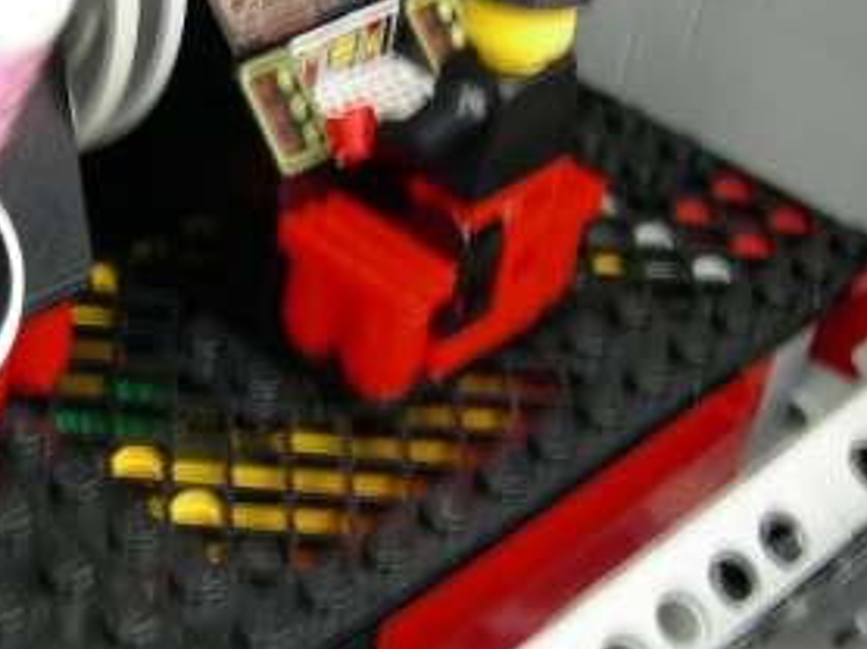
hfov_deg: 23.1
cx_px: 128
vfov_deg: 17.7
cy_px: 184
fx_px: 2077
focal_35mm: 83
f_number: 2.7
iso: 96
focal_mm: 7.5
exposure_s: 1/3.9
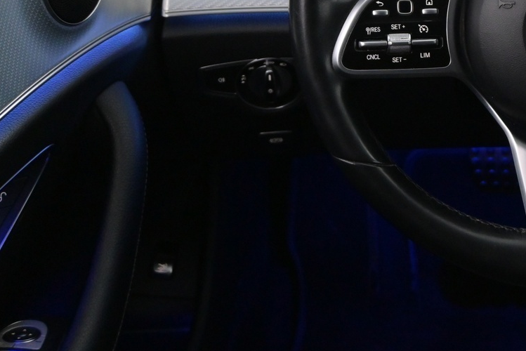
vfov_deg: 16.6
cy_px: 36
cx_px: 565
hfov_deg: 23.6
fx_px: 1185
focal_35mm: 81
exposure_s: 1/50
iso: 2500
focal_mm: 25
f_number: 4.2
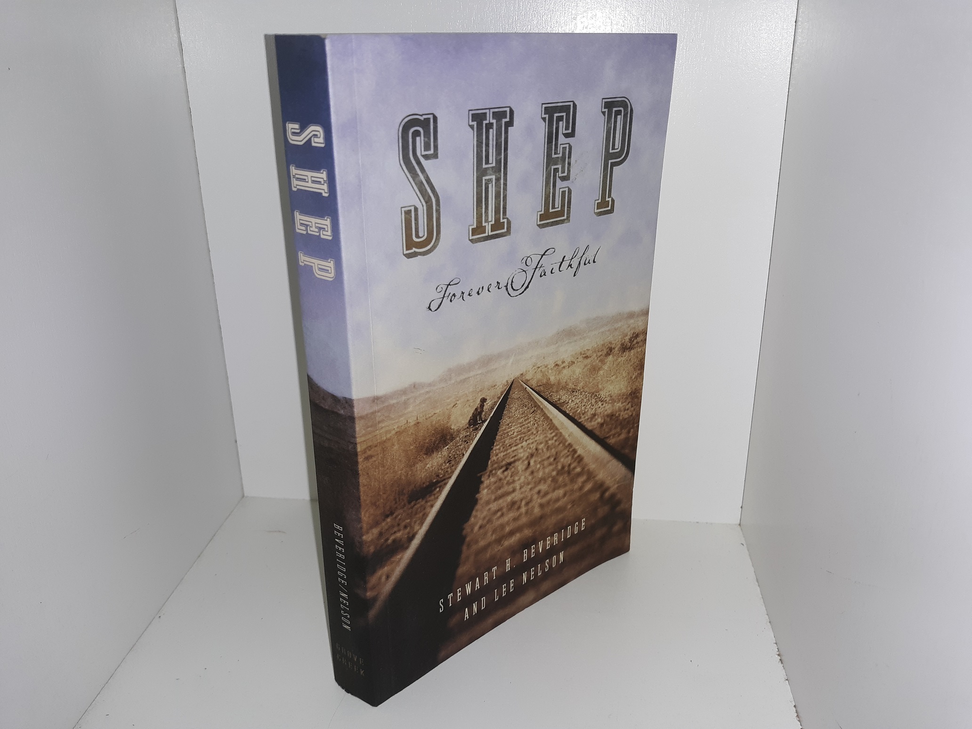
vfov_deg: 49.7
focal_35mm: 28
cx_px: 486
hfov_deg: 63.4
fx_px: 786
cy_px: 364
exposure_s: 1/169
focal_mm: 3.7
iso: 40
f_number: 1.7
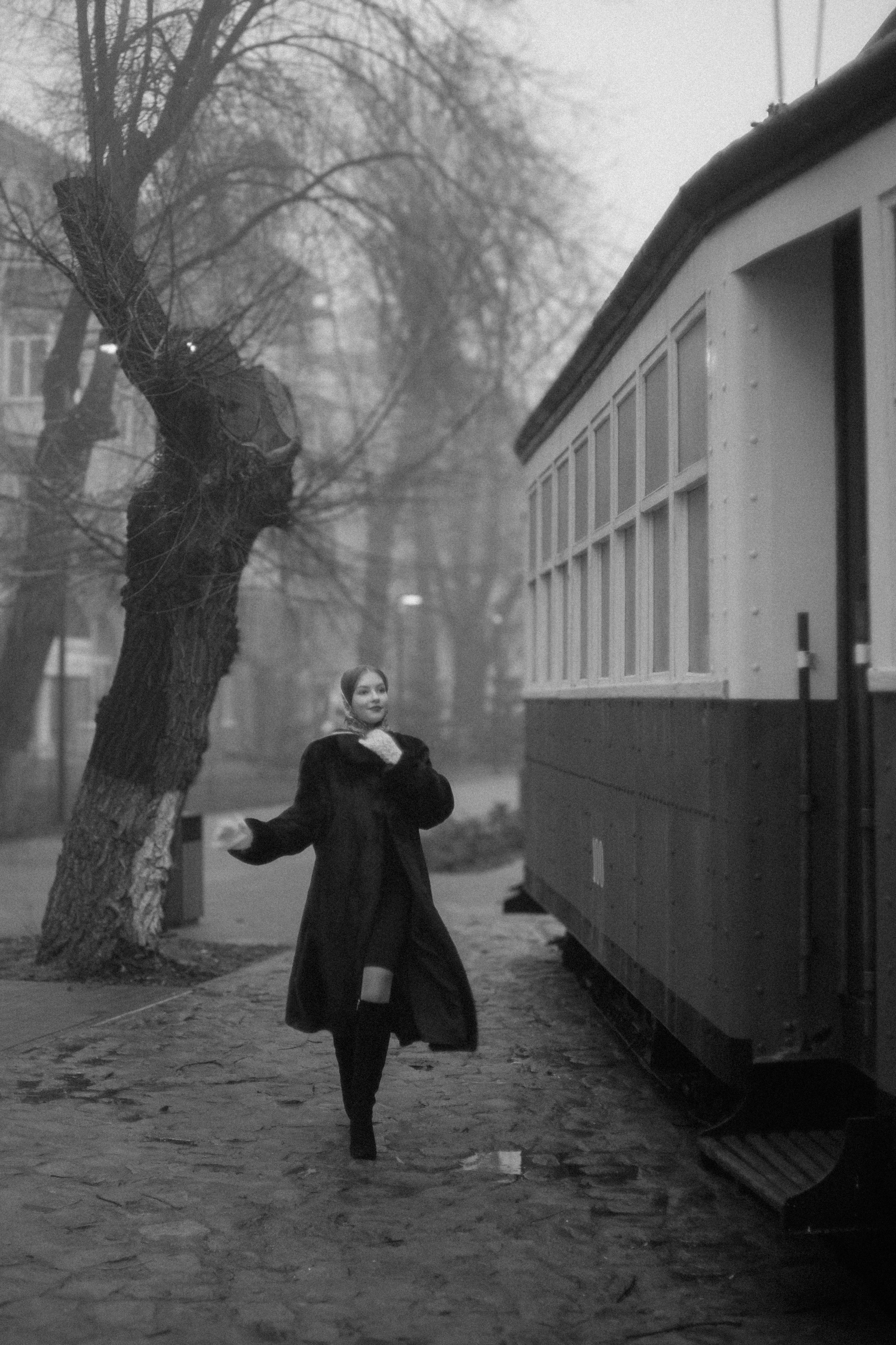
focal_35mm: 53
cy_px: 672
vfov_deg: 37.5
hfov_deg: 25.5
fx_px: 1979
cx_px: 448
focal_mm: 35
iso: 1250
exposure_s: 1/125
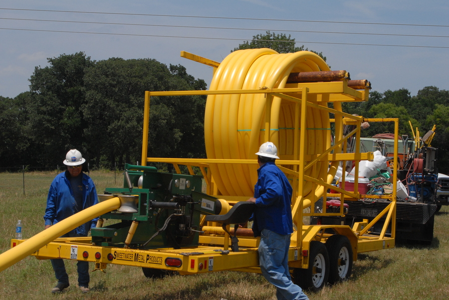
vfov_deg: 20.2
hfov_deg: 29.8
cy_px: 150
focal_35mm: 68
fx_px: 843
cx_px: 224
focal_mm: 45
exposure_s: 1/640
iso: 500
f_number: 13
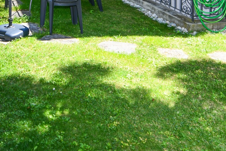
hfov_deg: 36.9
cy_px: -66
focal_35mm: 51
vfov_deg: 22.5
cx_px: 32
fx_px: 320
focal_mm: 14
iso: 100
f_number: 5.6
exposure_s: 1/200
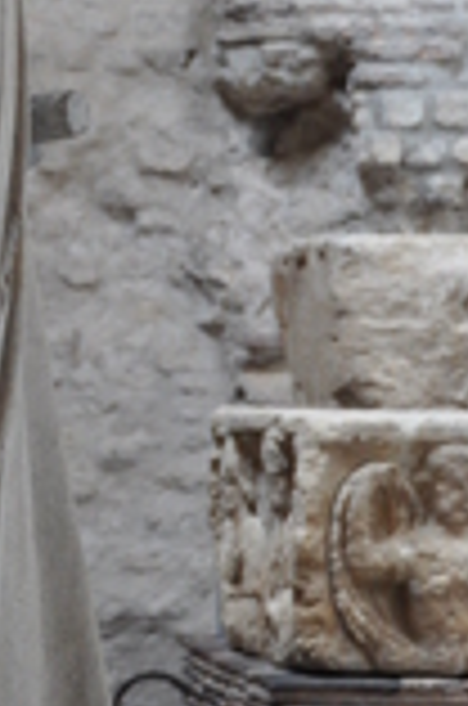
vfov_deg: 9.6
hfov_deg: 6.3
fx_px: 4211
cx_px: -146
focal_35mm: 215
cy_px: 162
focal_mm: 34
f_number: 4.2
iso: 500
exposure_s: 1/20
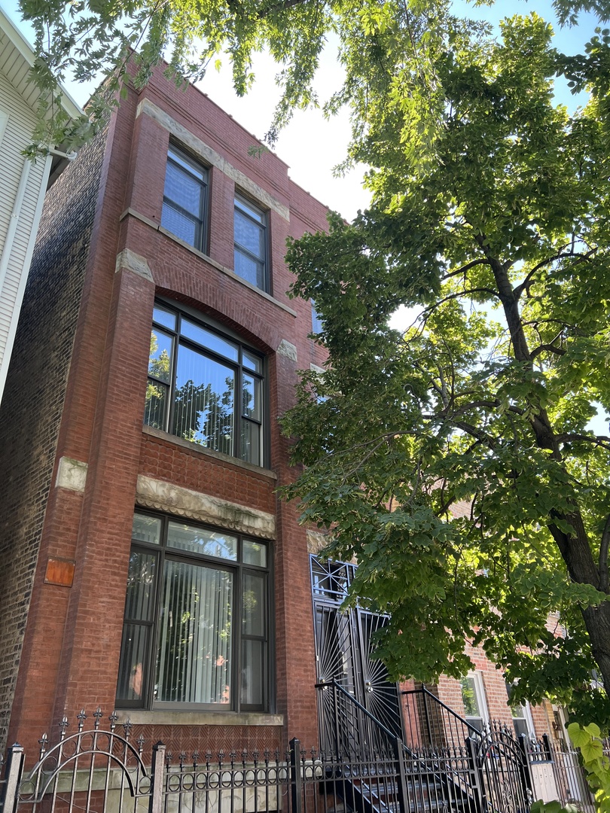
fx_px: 611
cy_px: 406
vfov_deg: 67.3
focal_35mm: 26
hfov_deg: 53.1
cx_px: 305
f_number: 1.5
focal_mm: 5.7
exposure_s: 1/350
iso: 50
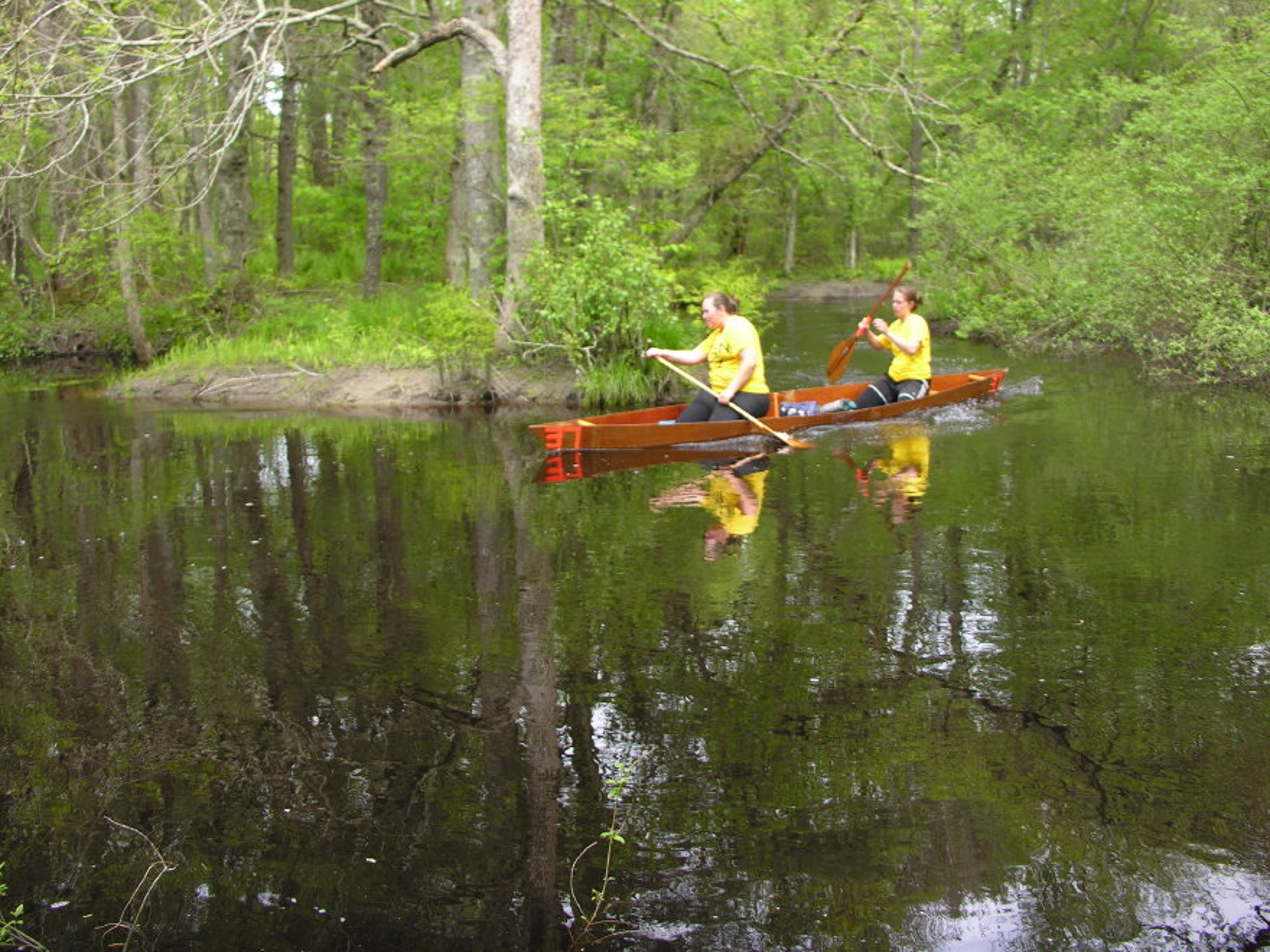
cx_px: 635
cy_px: 476
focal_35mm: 35
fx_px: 1284
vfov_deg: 40.7
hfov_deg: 52.6
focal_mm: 8.9
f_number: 2.8
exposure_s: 1/125
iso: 50
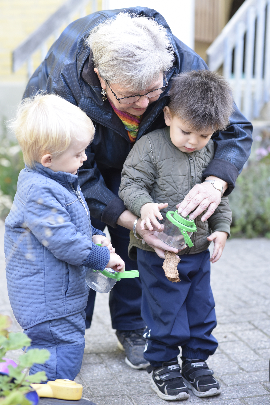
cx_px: 135
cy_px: 202
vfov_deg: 23.9
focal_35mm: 85
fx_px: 955
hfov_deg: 16.1
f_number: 3.5
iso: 800
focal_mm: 85
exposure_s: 1/200
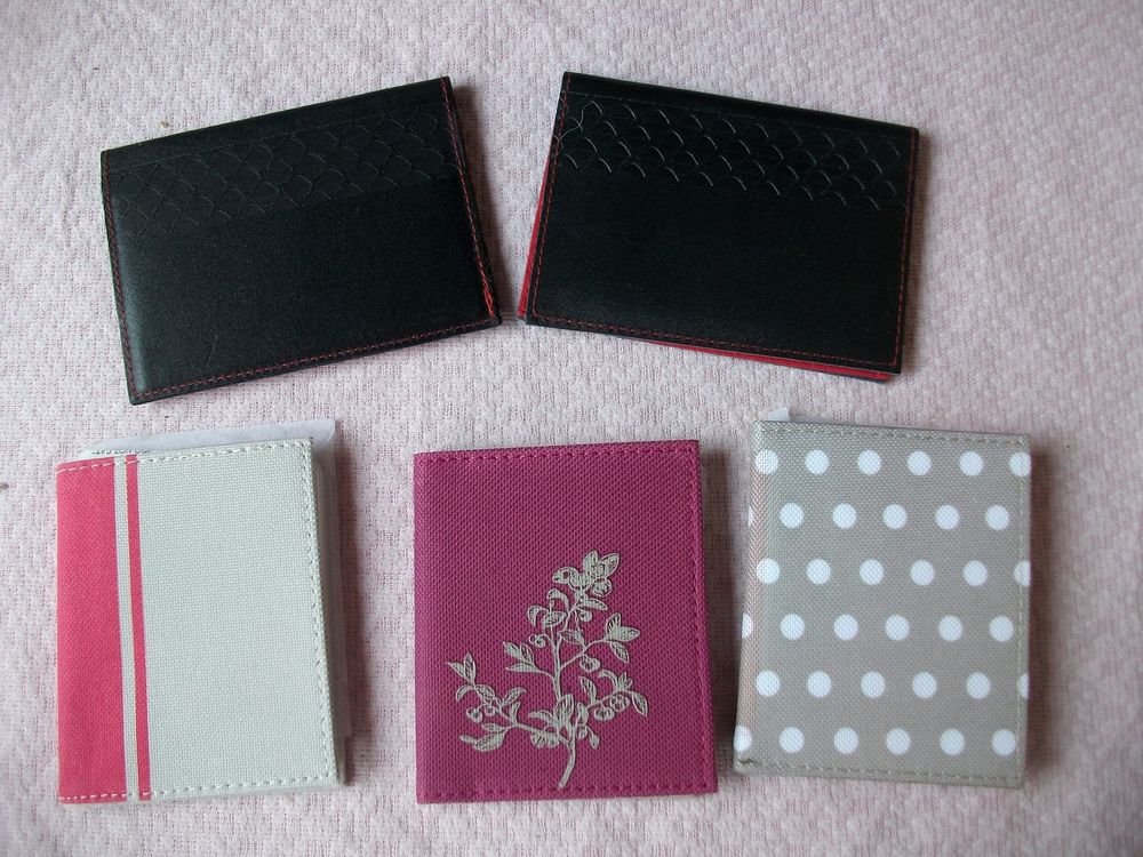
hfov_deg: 56.8
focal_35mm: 32
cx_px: 572
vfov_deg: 44.2
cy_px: 428
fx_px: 1057
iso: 86
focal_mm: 5.7
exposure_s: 1/40
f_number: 2.9
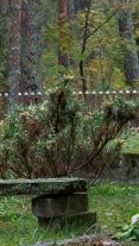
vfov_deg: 7.7
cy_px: 100
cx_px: -388
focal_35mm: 279
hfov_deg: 4.1
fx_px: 1821
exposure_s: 1/60
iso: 1250
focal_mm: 18
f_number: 8
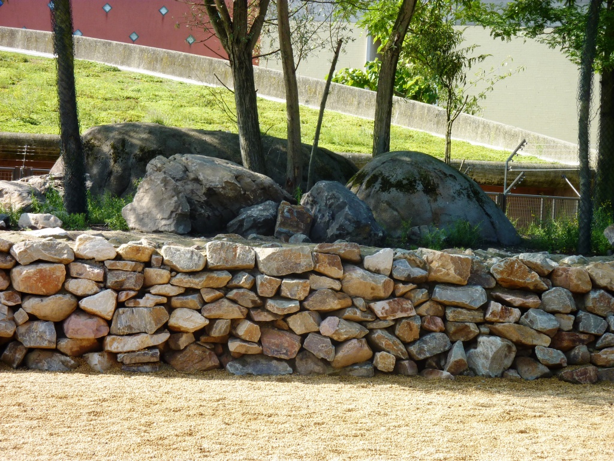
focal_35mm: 128
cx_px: 307
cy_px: 230
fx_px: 2270
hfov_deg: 15.4
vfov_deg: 11.6
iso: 80
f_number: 4.4
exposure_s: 1/160
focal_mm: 21
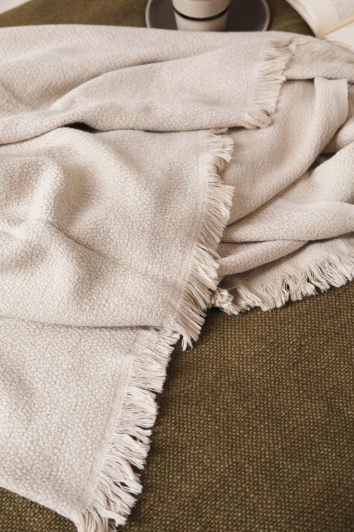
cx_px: 176
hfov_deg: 18.4
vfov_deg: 27.4
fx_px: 1092
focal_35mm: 74
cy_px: 253
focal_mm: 39.3
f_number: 4
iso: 1250
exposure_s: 1/58
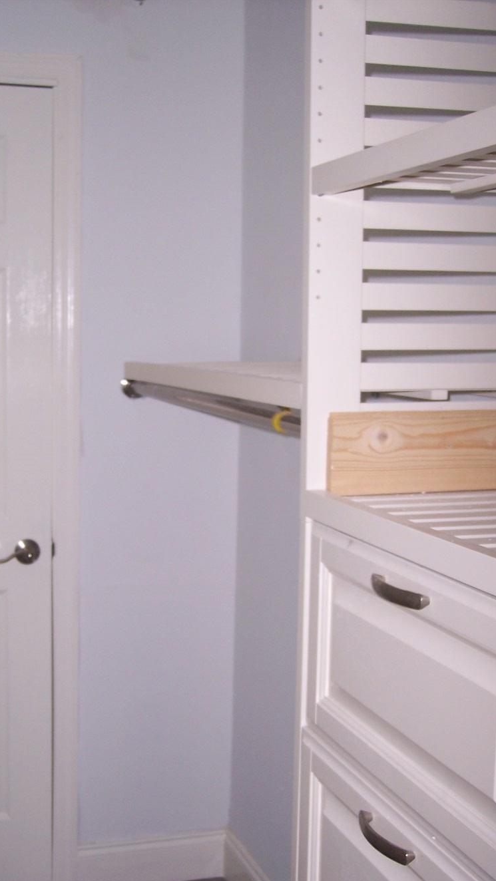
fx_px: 1122
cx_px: 168
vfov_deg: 42.8
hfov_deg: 24.8
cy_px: 497
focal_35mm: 48
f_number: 2.8
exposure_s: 1/60
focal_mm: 8
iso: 100
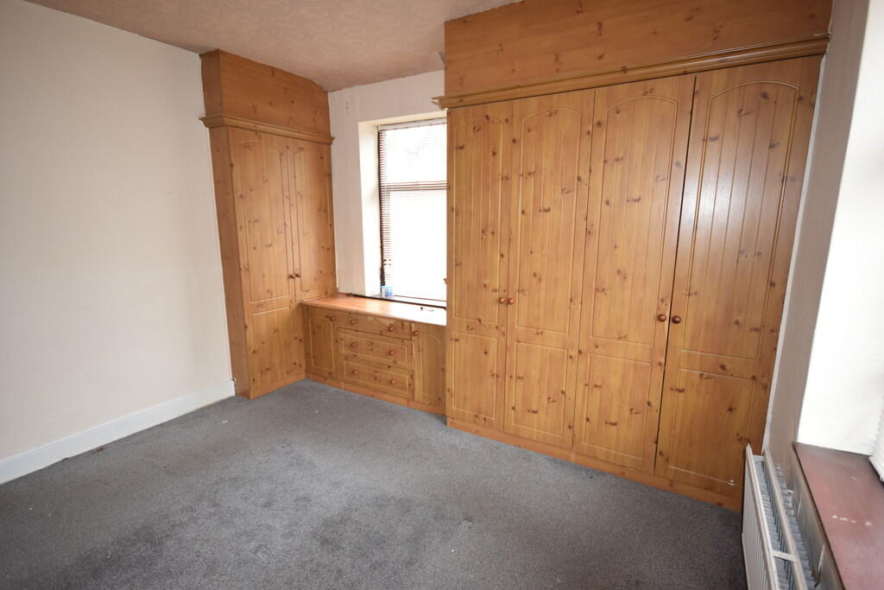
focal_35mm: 17
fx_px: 424
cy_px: 295
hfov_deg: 92.4
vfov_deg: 69.7
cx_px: 442
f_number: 5.6
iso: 800
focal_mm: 11.5
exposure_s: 1/125
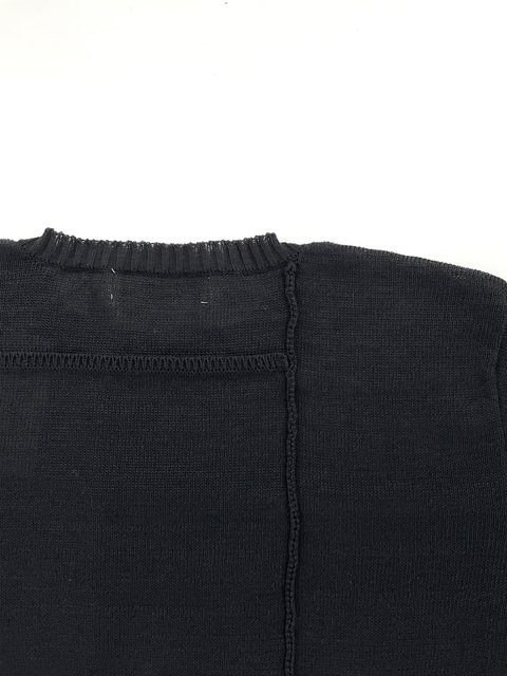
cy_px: 338
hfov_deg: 48.2
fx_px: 566
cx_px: 254
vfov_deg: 61.7
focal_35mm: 29
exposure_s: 1/193
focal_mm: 3
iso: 16
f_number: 1.8
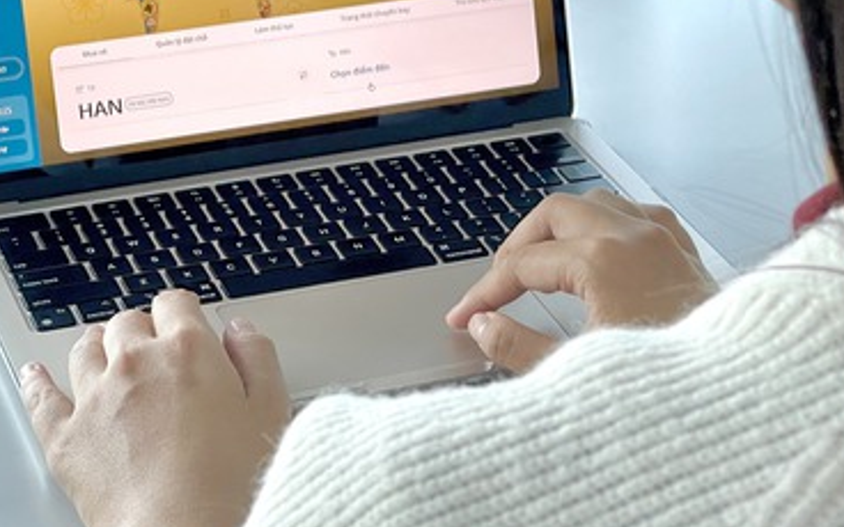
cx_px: 397
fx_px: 2714
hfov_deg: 17.7
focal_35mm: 118
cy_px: 82
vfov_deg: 11.1
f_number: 2.2
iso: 100
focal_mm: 7.5
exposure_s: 1/99
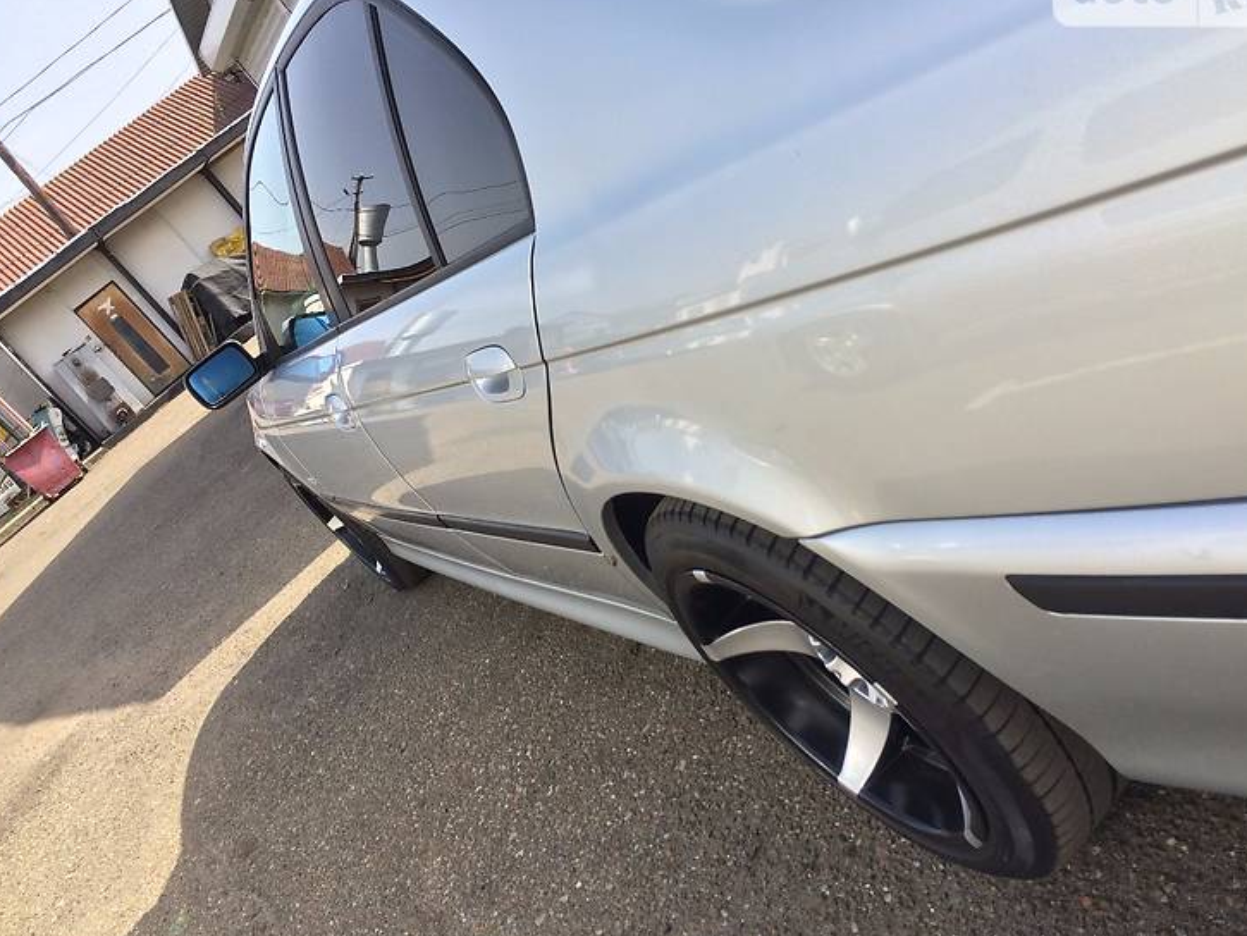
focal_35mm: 32
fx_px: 1153
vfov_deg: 44.2
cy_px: 449
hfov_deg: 56.8
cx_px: 638
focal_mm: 4.2
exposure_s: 1/855
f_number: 2.2
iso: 32
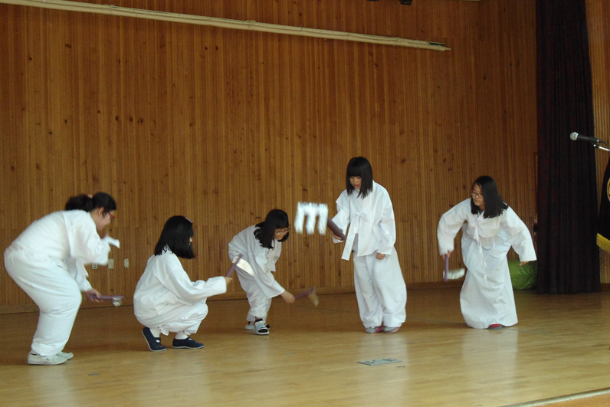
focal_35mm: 46
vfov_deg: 29.3
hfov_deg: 42.7
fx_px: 780
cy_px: 211
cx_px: 305
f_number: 3.5
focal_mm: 7.9
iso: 400
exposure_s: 1/50
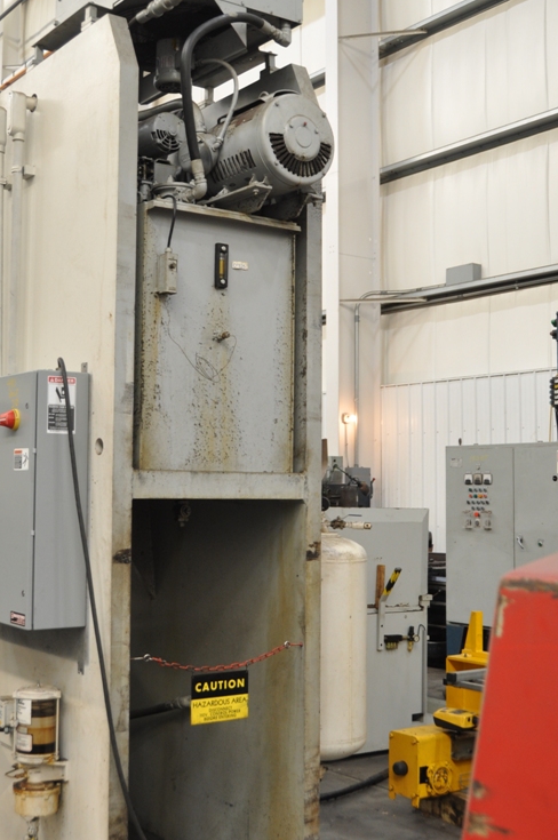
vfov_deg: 42.8
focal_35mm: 46
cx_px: 188
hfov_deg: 29.0
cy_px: 401
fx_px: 1072
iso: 450
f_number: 3.8
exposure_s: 1/30
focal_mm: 22
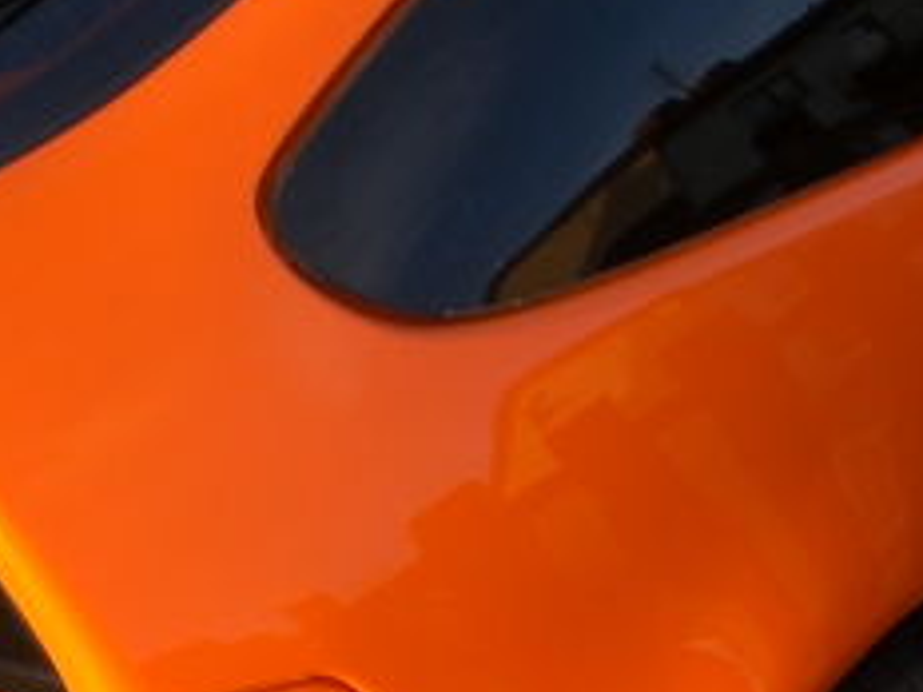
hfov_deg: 18.7
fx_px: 2800
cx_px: 553
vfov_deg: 13.6
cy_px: 899
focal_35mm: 105
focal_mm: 6.3
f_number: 3.1
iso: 50
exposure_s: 1/200
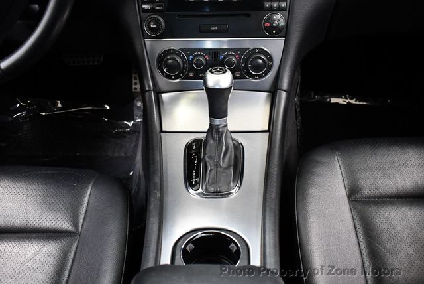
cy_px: 142
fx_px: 424
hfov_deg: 53.1
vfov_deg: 36.9
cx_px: 212
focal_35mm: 36
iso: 3200
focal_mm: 18
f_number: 3.5
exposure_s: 1/80
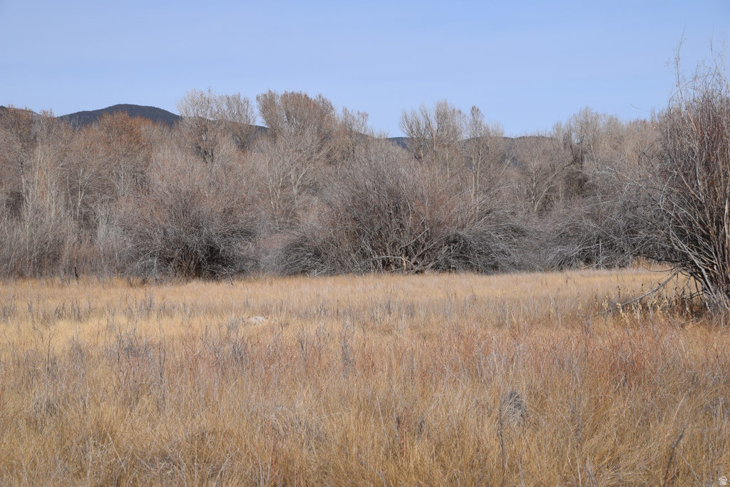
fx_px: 1825
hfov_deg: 22.6
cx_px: 365
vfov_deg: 15.2
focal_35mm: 90
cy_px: 244
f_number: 8
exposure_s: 1/1000
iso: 200
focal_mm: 60
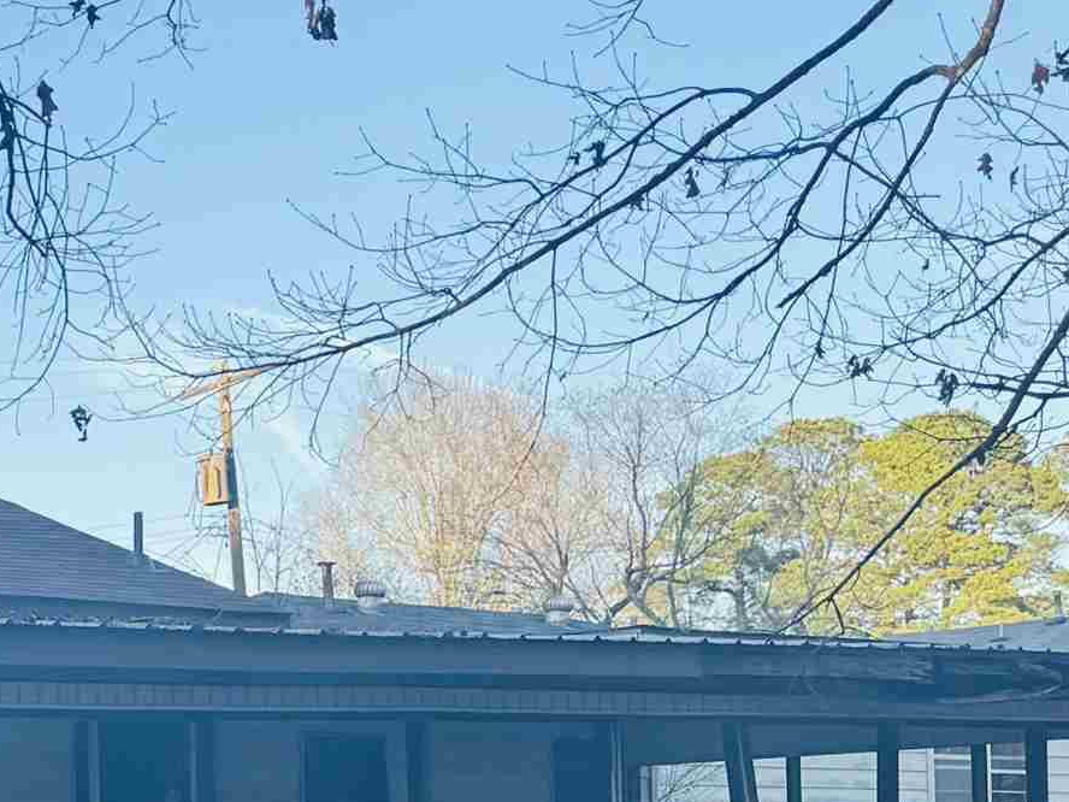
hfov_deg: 20.3
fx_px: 2563
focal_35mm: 83
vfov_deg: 17.2
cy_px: 896
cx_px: -528
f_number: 1.78
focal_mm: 6.76
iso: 80
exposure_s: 1/888
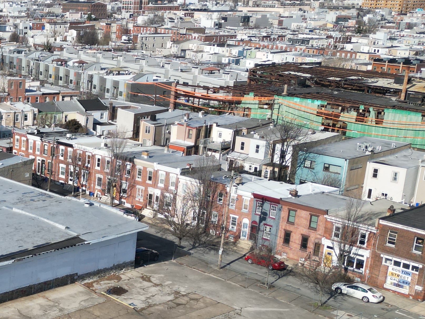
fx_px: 737
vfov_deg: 24.3
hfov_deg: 28.4
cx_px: -72
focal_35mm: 60
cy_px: 201
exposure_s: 1/3200
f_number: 1.7
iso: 120
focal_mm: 6.72
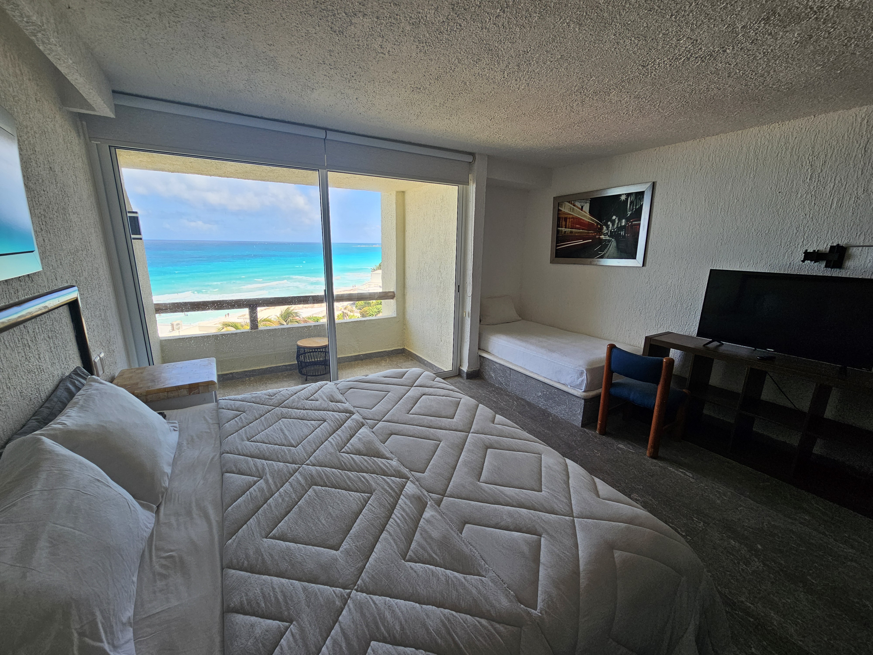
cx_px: 436
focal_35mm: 13
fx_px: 328
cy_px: 328
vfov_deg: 89.9
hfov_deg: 106.2
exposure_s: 1/323
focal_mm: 2.2
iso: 50
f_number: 2.2
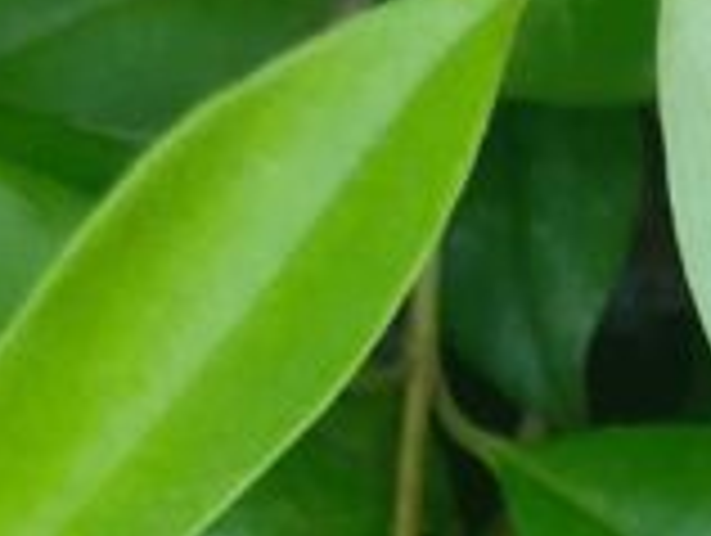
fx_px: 3374
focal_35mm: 164
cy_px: 1243
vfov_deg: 8.4
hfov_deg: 11.8
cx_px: 842
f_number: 1.8
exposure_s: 1/60
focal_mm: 5.23
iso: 50
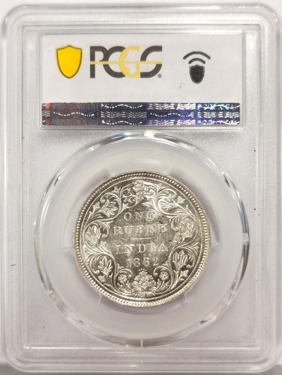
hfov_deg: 27.0
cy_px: 188
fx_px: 587
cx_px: 141
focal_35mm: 54
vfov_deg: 35.5
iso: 100
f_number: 16
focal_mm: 5.56
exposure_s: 1/100
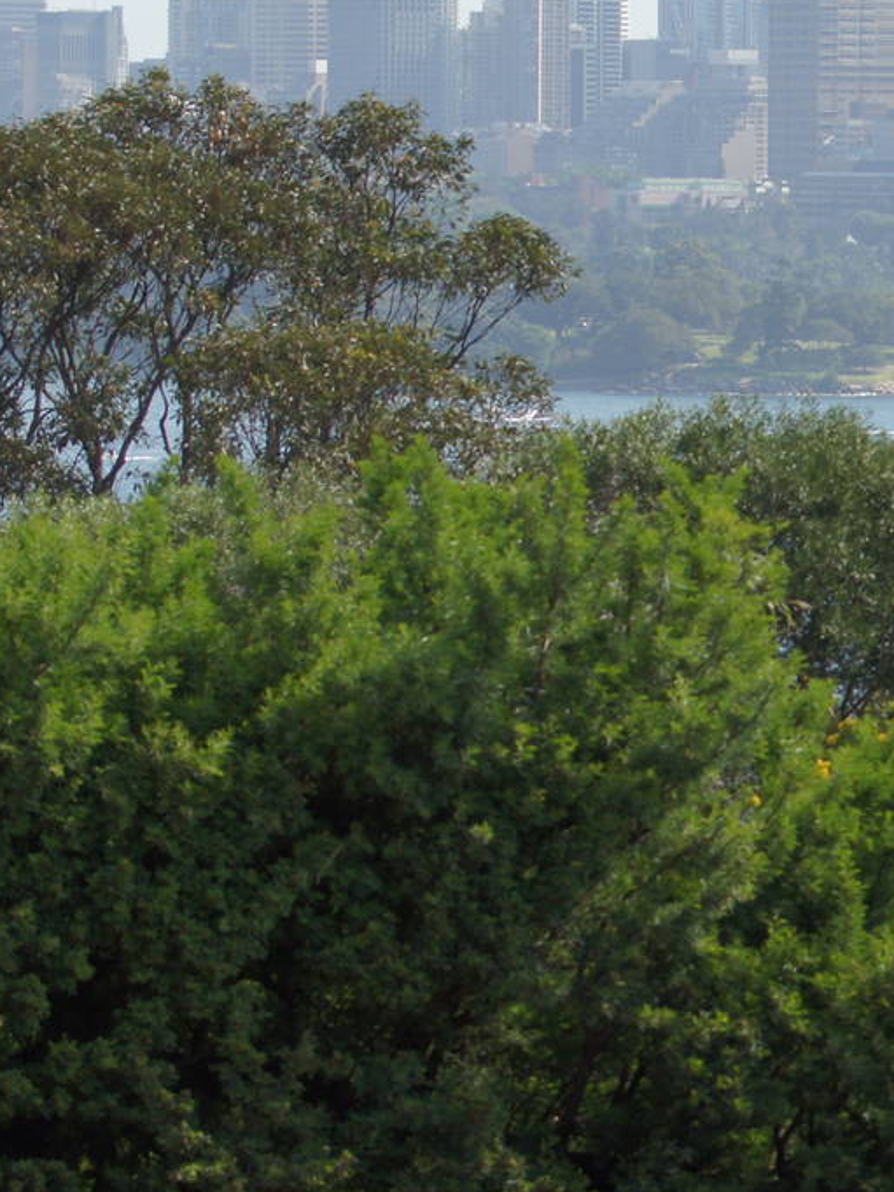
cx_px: 1188
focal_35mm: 254
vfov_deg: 7.8
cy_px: 445
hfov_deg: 5.8
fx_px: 8748
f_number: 8
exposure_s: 1/160
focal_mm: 75
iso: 100
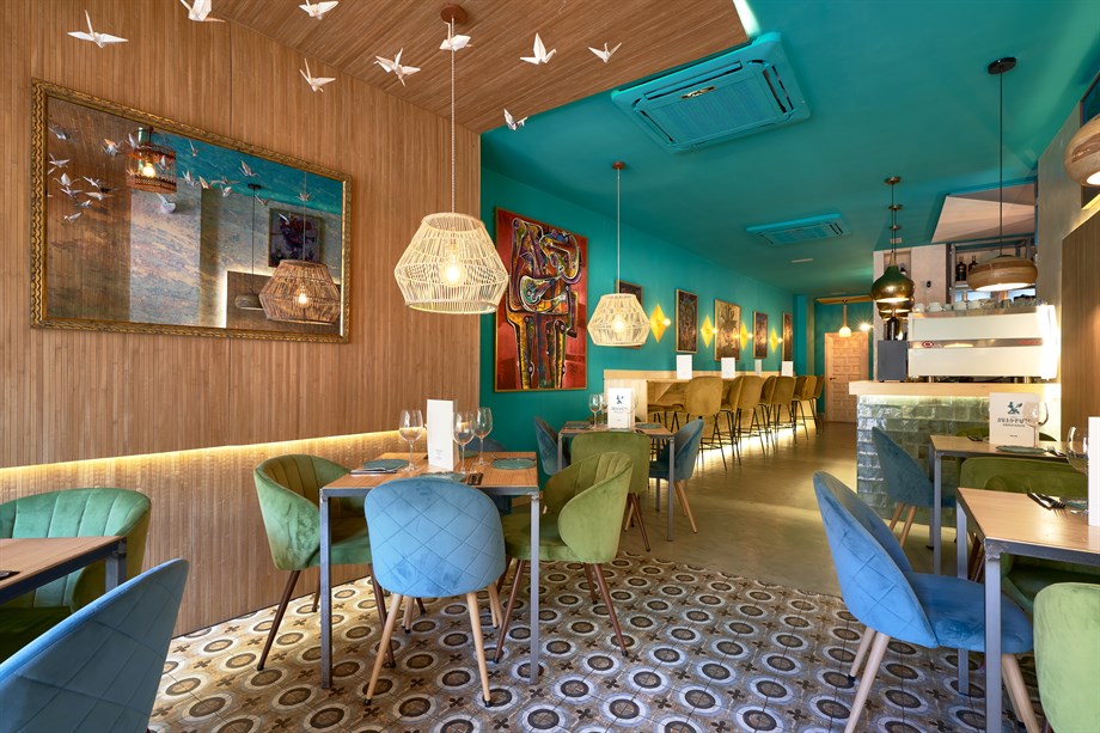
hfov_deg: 96.7
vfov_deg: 73.7
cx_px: 550
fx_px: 489
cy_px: 366
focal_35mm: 16
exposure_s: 1.3
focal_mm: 16
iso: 200
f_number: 8
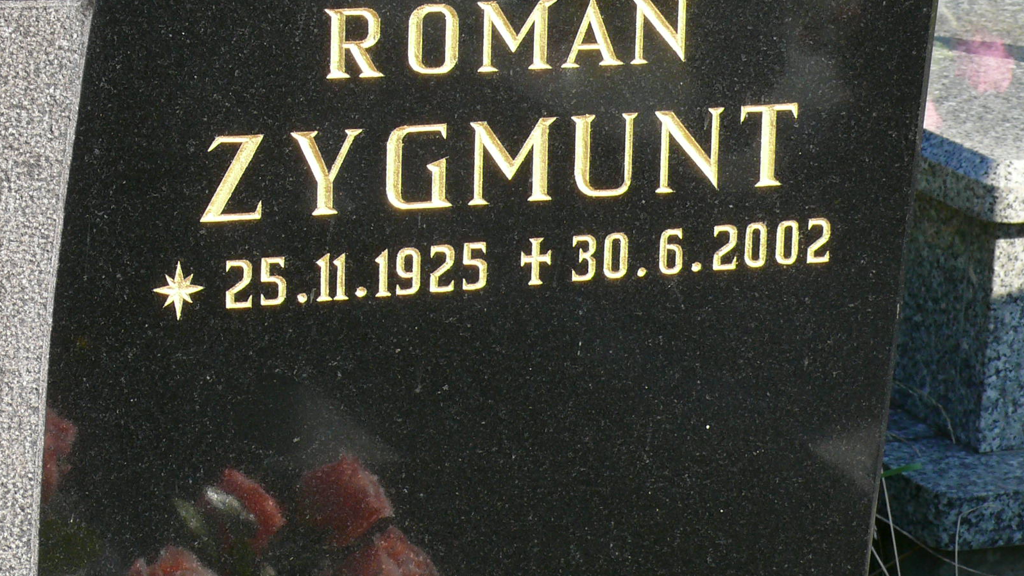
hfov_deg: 15.1
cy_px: 230
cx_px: 511
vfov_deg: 8.5
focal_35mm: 142
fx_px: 3856
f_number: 5.6
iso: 100
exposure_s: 1/200
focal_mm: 15.4
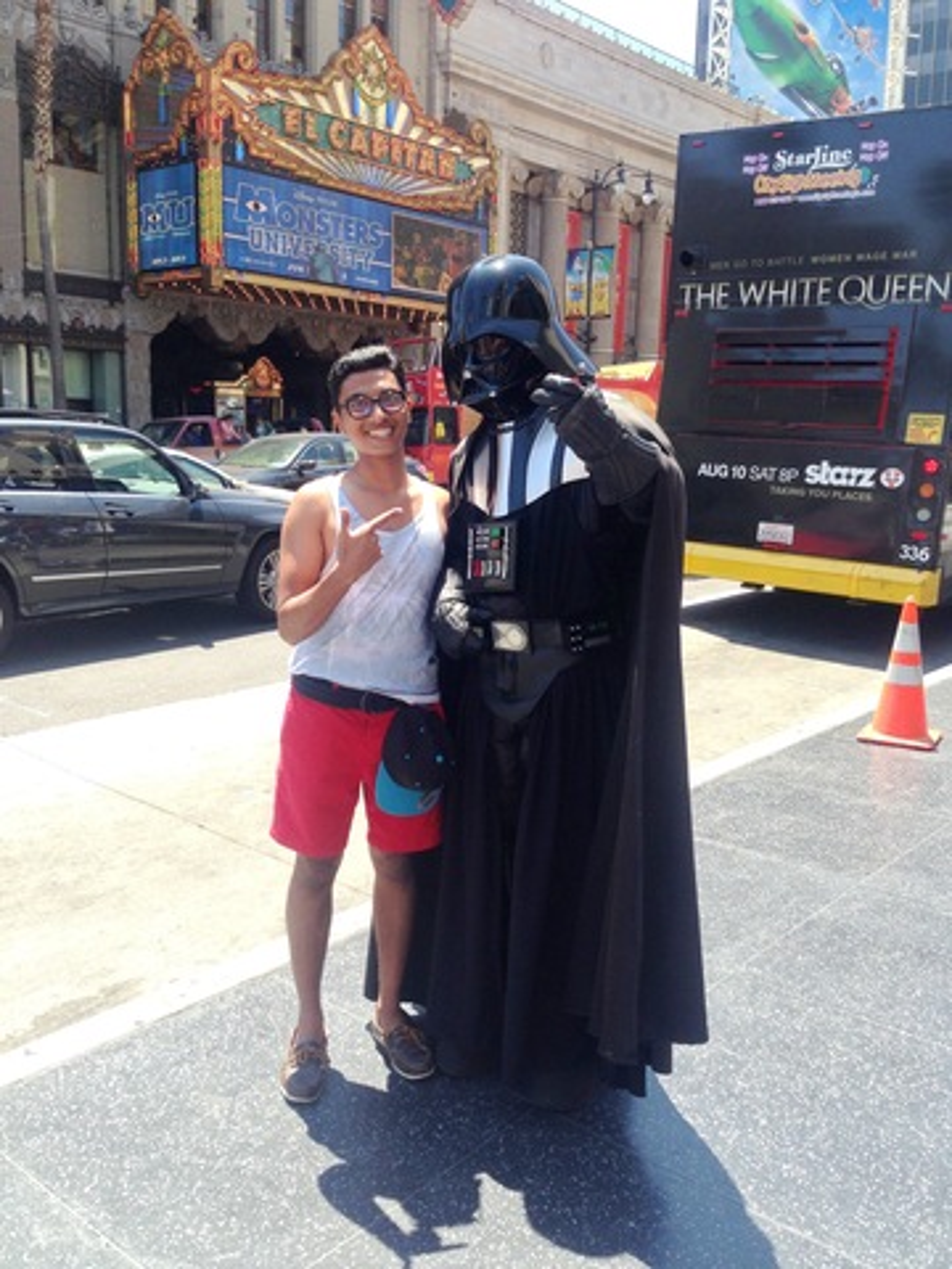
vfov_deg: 55.4
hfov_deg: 42.9
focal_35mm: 33
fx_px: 1210
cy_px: 634
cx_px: 476
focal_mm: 4.13
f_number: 2.4
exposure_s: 1/452
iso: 50
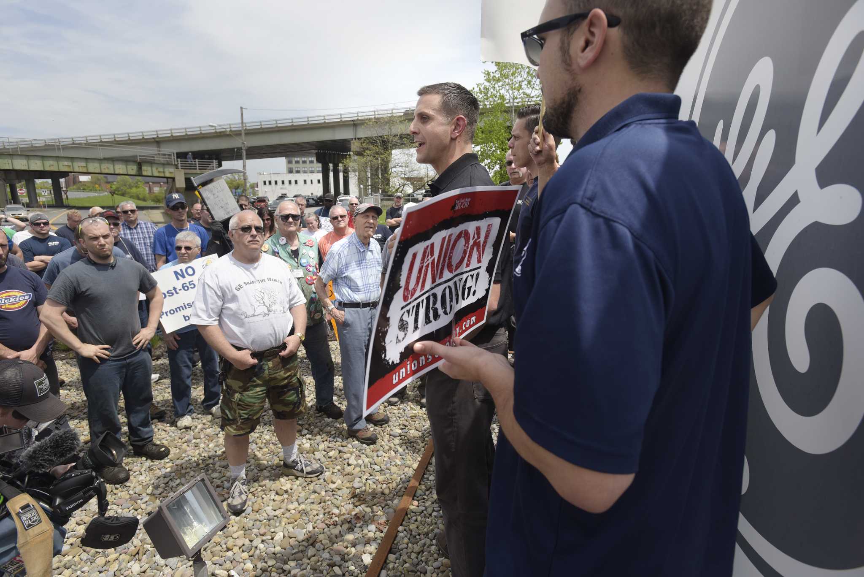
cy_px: 288
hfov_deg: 86.9
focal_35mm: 19
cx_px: 432
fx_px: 456
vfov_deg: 64.6
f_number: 4
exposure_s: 1/1000
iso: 200
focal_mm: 19
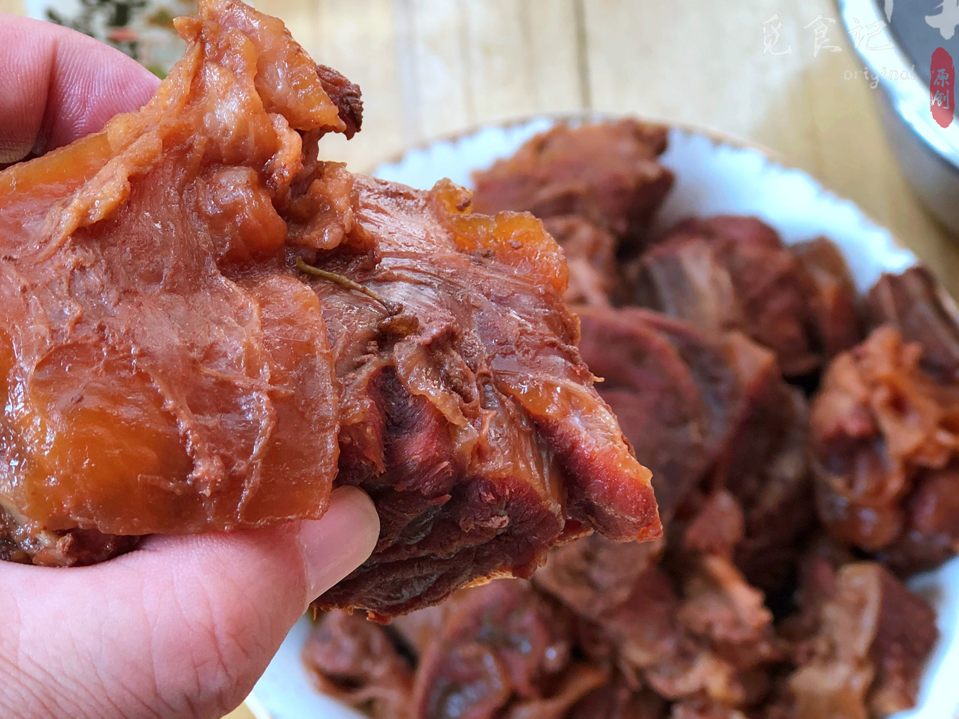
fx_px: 2105
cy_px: 388
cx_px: 395
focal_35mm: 76
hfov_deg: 25.6
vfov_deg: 19.4
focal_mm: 6.6
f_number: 2.8
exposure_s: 1/40
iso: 25
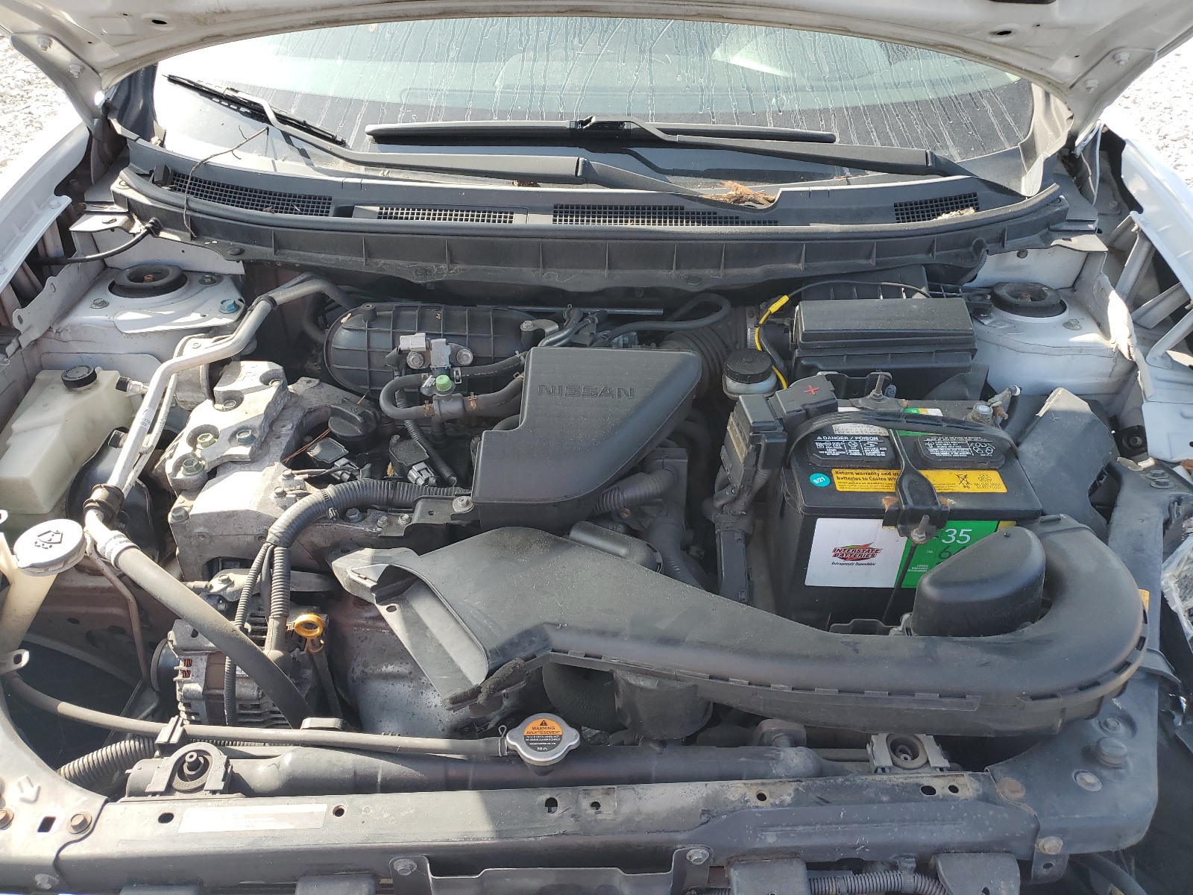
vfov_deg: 53.1
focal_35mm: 26
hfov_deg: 67.3
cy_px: 448
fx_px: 896
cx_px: 596
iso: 50
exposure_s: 1/435
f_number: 1.5
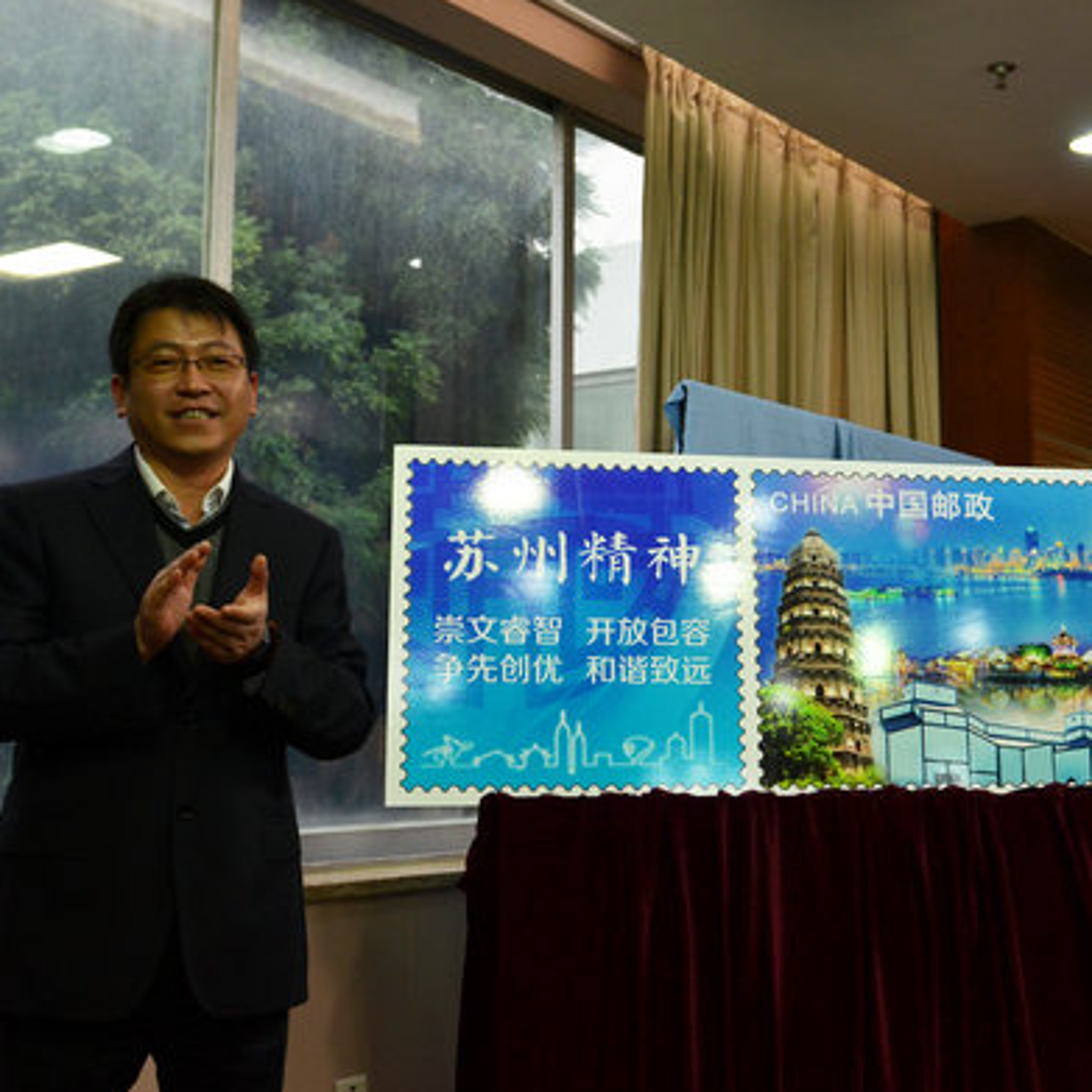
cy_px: 553
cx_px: 790
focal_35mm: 47
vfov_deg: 36.1
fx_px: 1677
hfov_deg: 35.4
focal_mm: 24
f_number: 4
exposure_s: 1/250
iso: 500
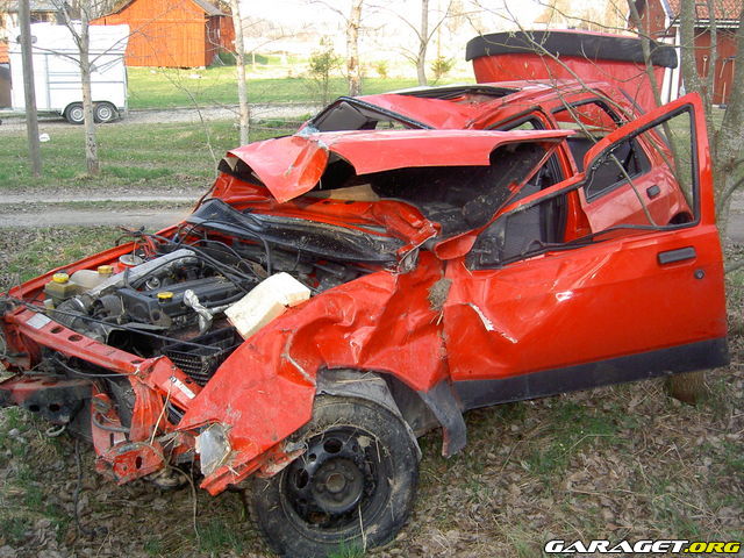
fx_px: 817
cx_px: 372
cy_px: 279
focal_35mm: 38
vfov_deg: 37.7
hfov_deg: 49.0
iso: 200
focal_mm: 6.3
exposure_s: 1/250
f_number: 3
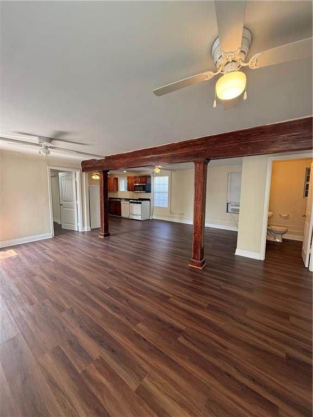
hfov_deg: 85.7
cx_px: 156
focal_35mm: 14
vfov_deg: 102.1
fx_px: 169
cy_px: 208
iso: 200
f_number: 2.2
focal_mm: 2.22
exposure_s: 1/120
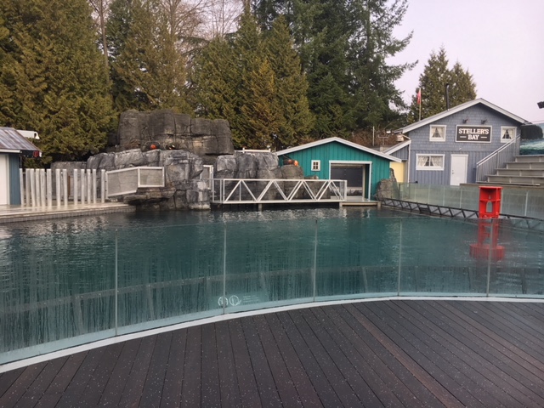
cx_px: 272
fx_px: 456
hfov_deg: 61.7
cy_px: 204
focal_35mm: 29
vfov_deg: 48.2
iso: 25
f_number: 2.2
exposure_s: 1/127
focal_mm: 4.15
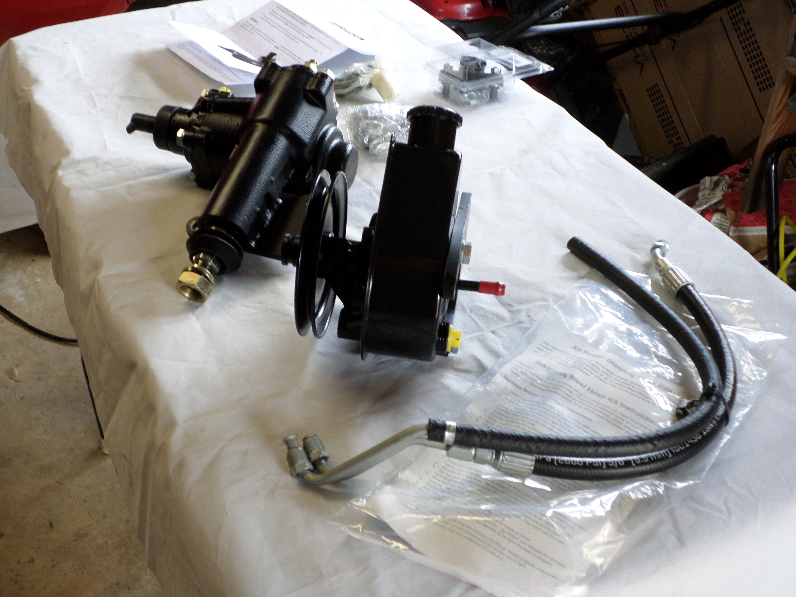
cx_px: 398
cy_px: 298
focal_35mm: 43
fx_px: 989
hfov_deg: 43.9
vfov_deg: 33.6
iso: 120
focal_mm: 7.8
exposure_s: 1/45
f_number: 3.2
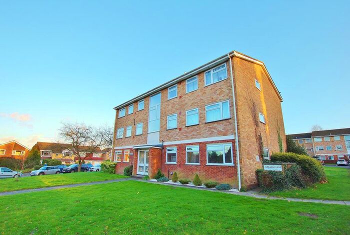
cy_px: 118
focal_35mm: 16
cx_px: 175
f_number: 4.5
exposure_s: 1/80
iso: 100
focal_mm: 11
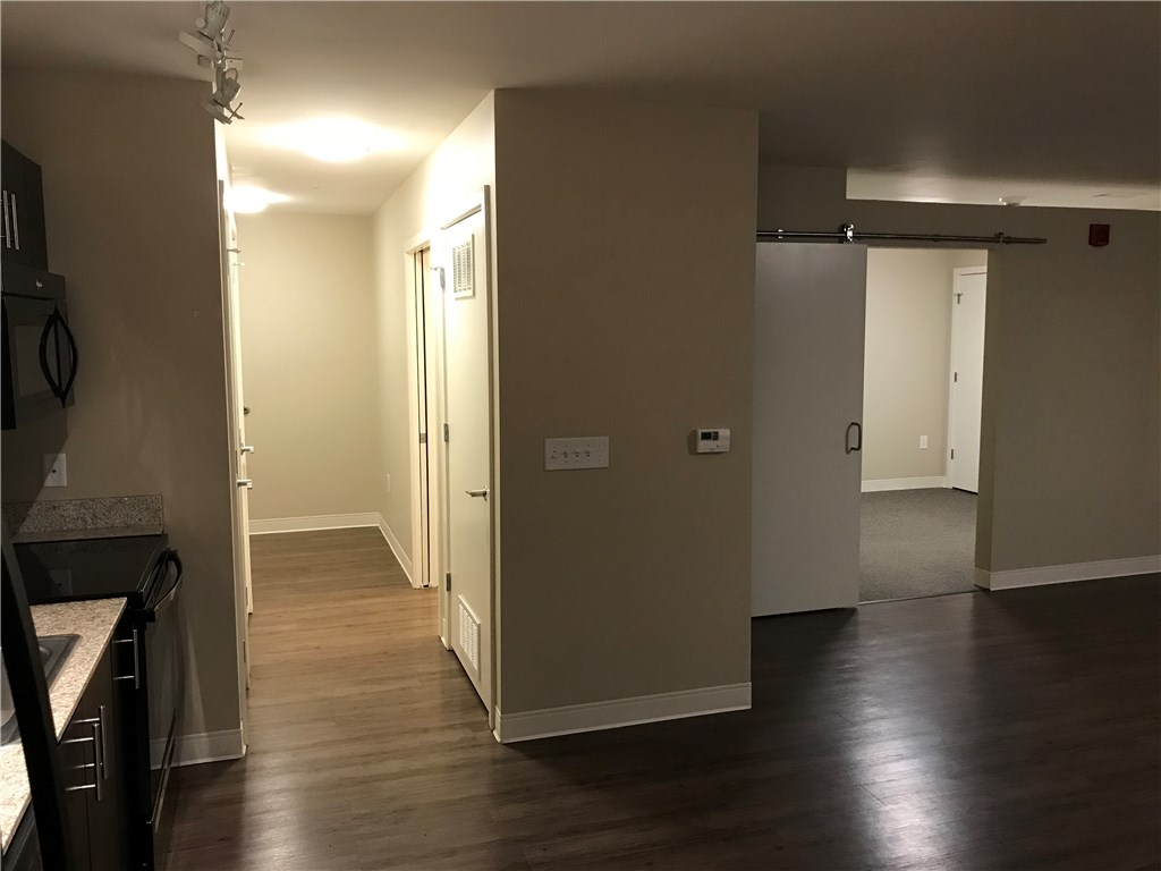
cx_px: 580
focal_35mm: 28
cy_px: 436
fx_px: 939
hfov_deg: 63.4
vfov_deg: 49.7
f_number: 1.8
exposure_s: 1/15
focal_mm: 3.99
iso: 64
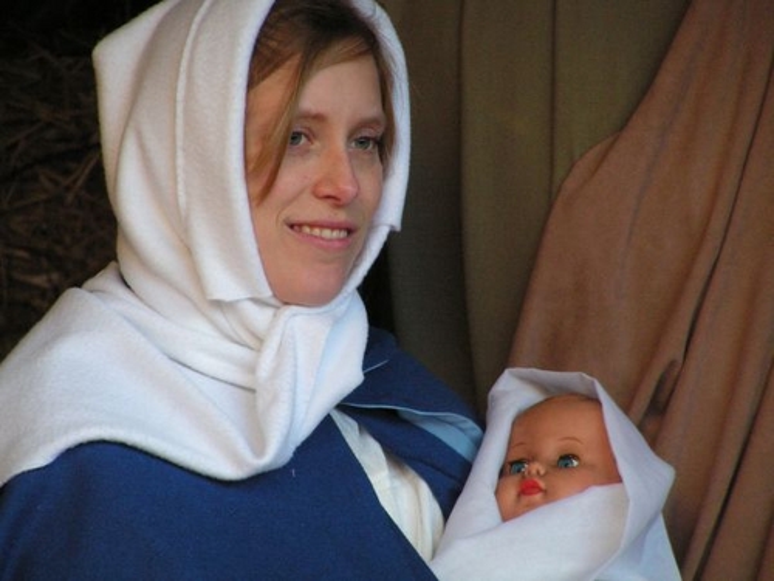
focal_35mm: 380
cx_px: 387
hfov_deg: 5.2
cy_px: 290
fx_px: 8497
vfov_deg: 3.9
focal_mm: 63
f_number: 3.7
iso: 200
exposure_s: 1/200
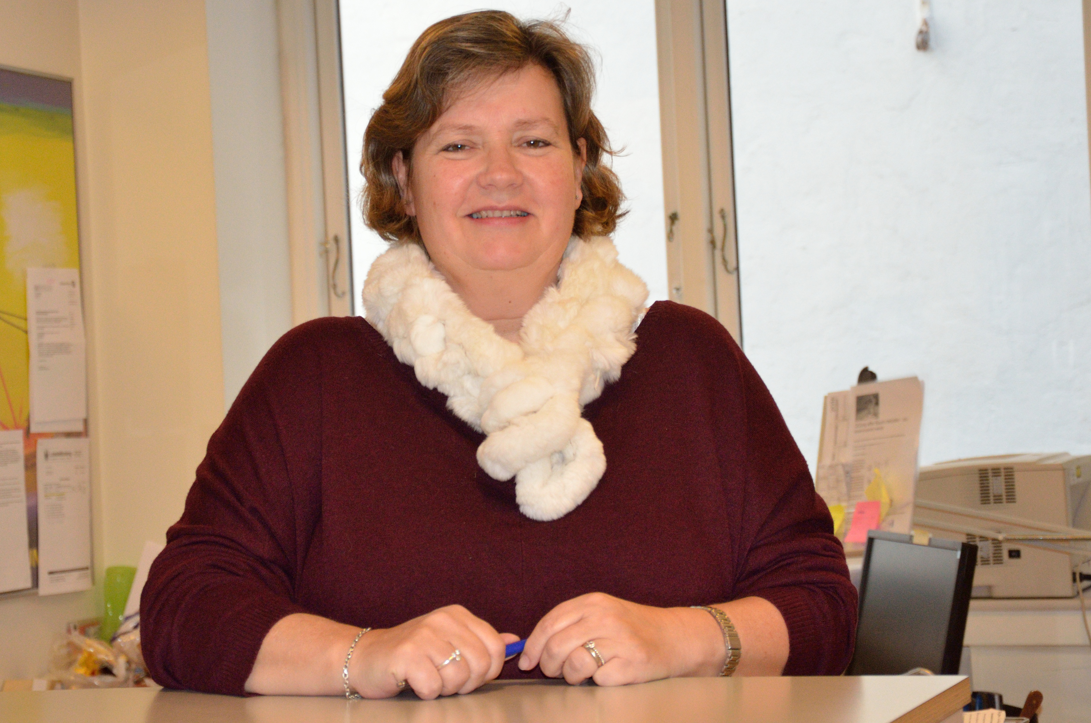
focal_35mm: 98
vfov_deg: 13.9
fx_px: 2964
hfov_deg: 20.9
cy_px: 291
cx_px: 545
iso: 1600
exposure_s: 1/100
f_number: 5.6
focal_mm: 50
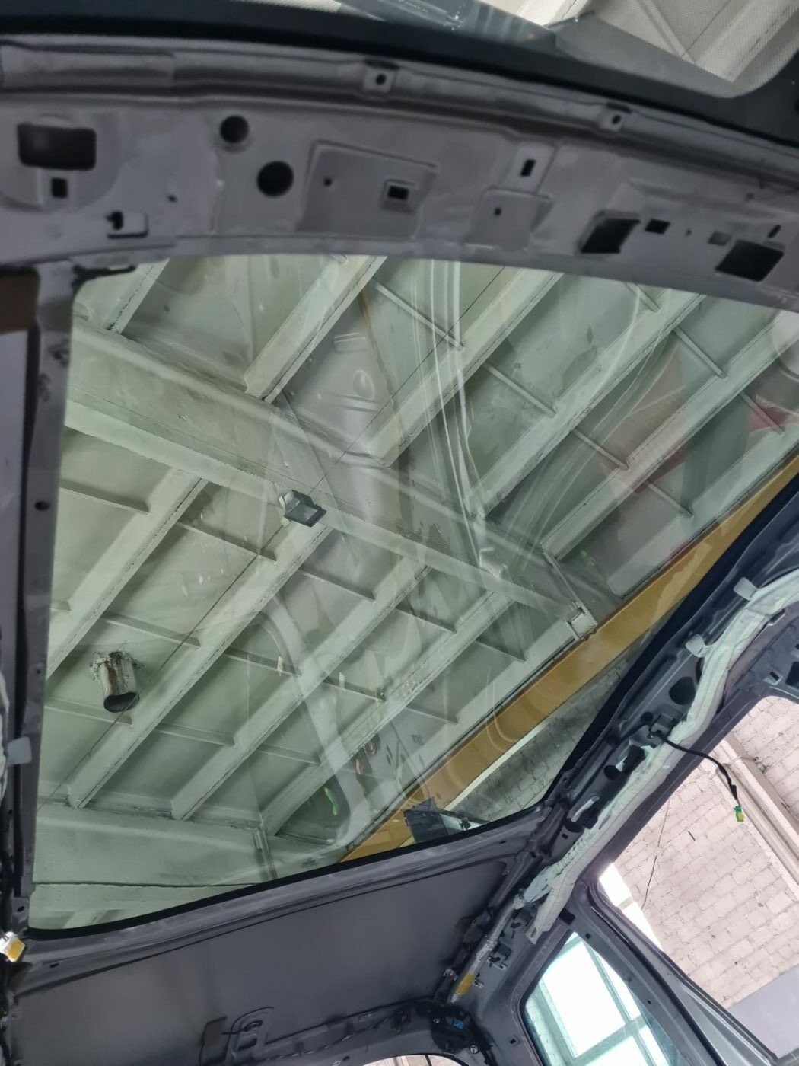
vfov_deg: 67.3
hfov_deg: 53.1
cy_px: 533
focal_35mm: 26
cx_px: 400
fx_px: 800
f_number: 1.8
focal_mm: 5.4
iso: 640
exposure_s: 1/33
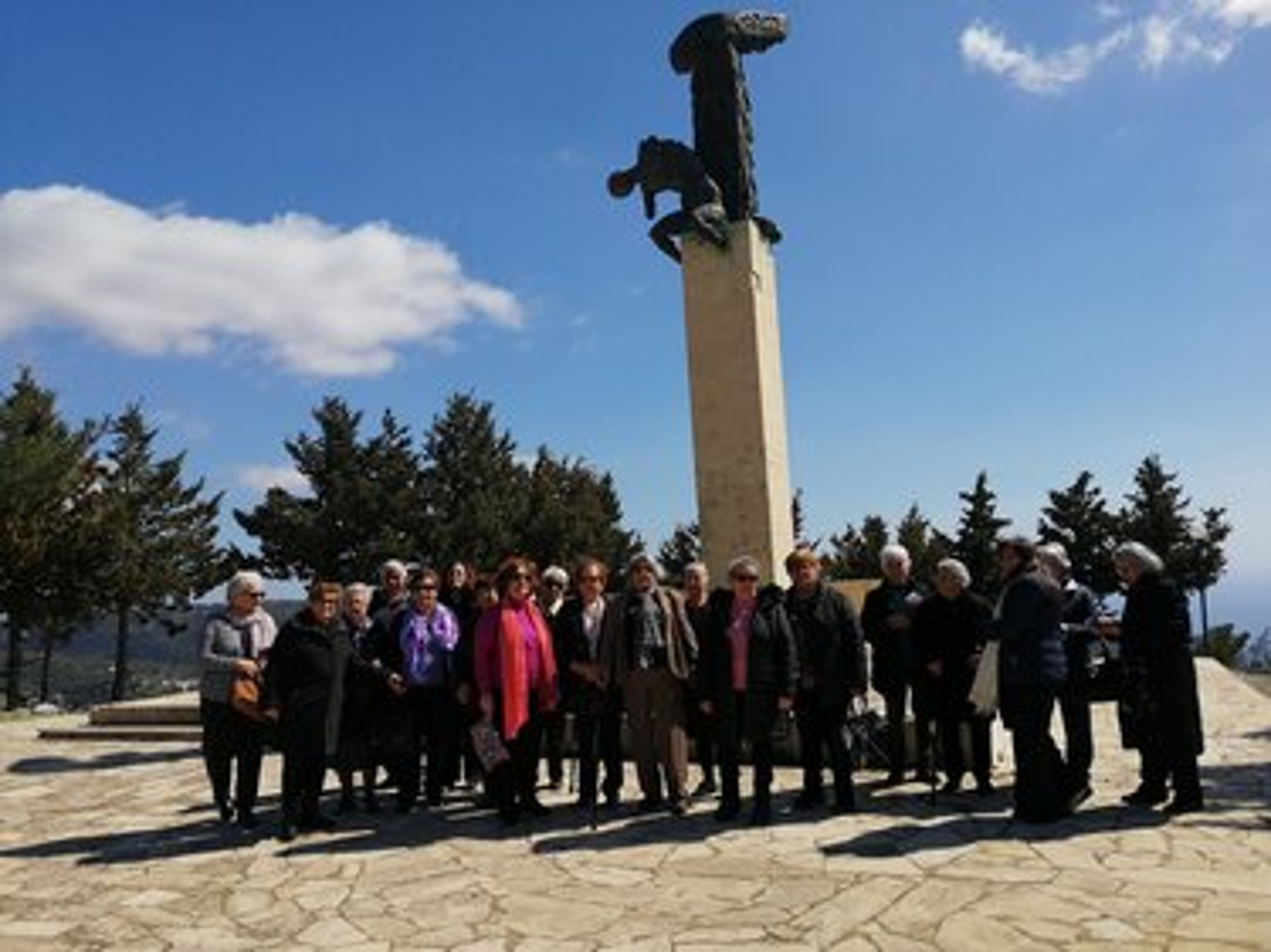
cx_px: 636
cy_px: 476
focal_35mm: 27
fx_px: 991
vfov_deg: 51.3
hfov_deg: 65.3
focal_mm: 3.95
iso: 50
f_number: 1.8
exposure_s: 1/3268
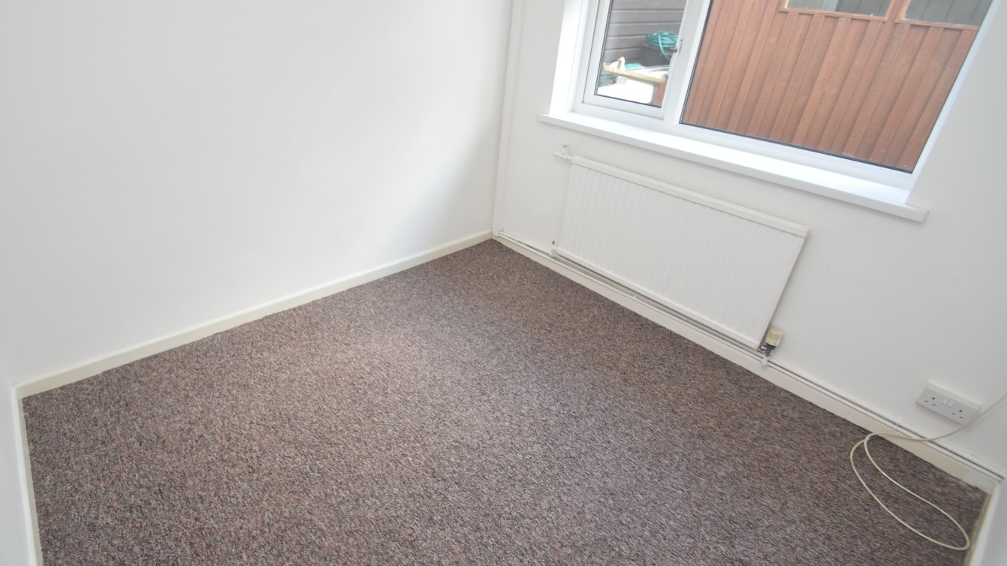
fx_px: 481
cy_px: 259
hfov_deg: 92.4
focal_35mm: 18
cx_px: 455
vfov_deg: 60.9
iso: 800
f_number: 5
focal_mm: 10
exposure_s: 1/100
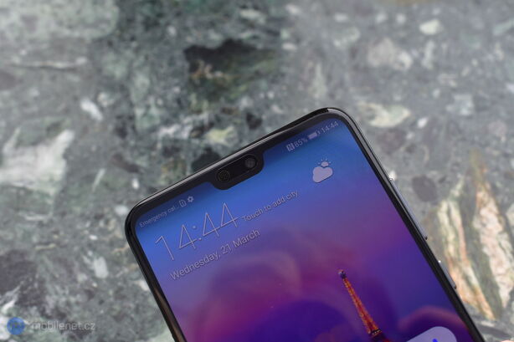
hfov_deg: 38.9
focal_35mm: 51
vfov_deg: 26.5
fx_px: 728
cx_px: 257
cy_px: 171
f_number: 9
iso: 400
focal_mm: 34
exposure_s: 1/320
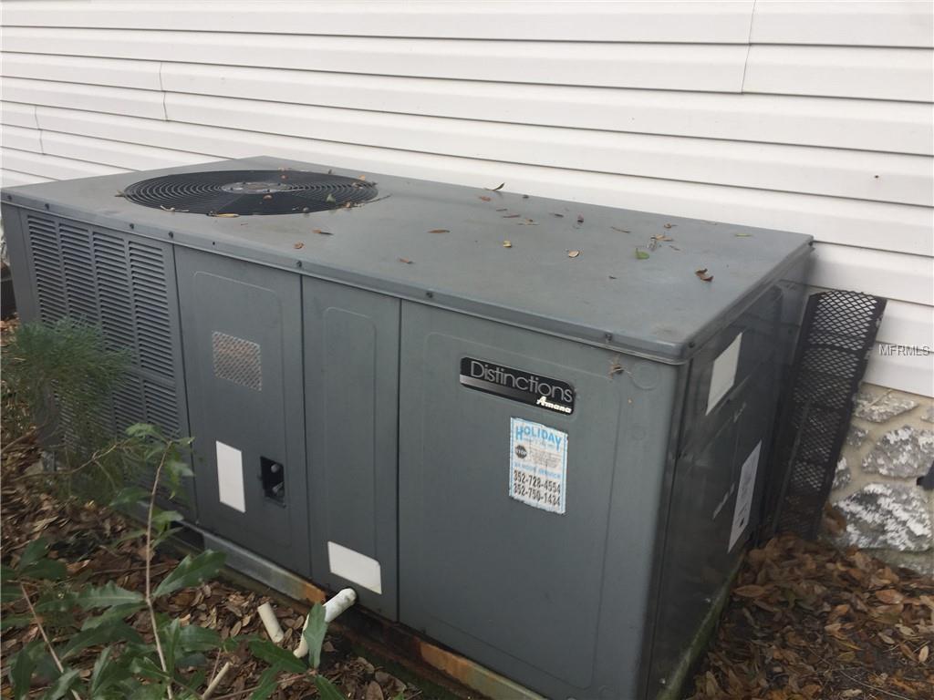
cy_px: 350
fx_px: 782
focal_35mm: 29
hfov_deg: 61.7
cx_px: 467
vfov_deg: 48.2
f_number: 2.2
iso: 32
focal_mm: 4.15
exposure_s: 1/126
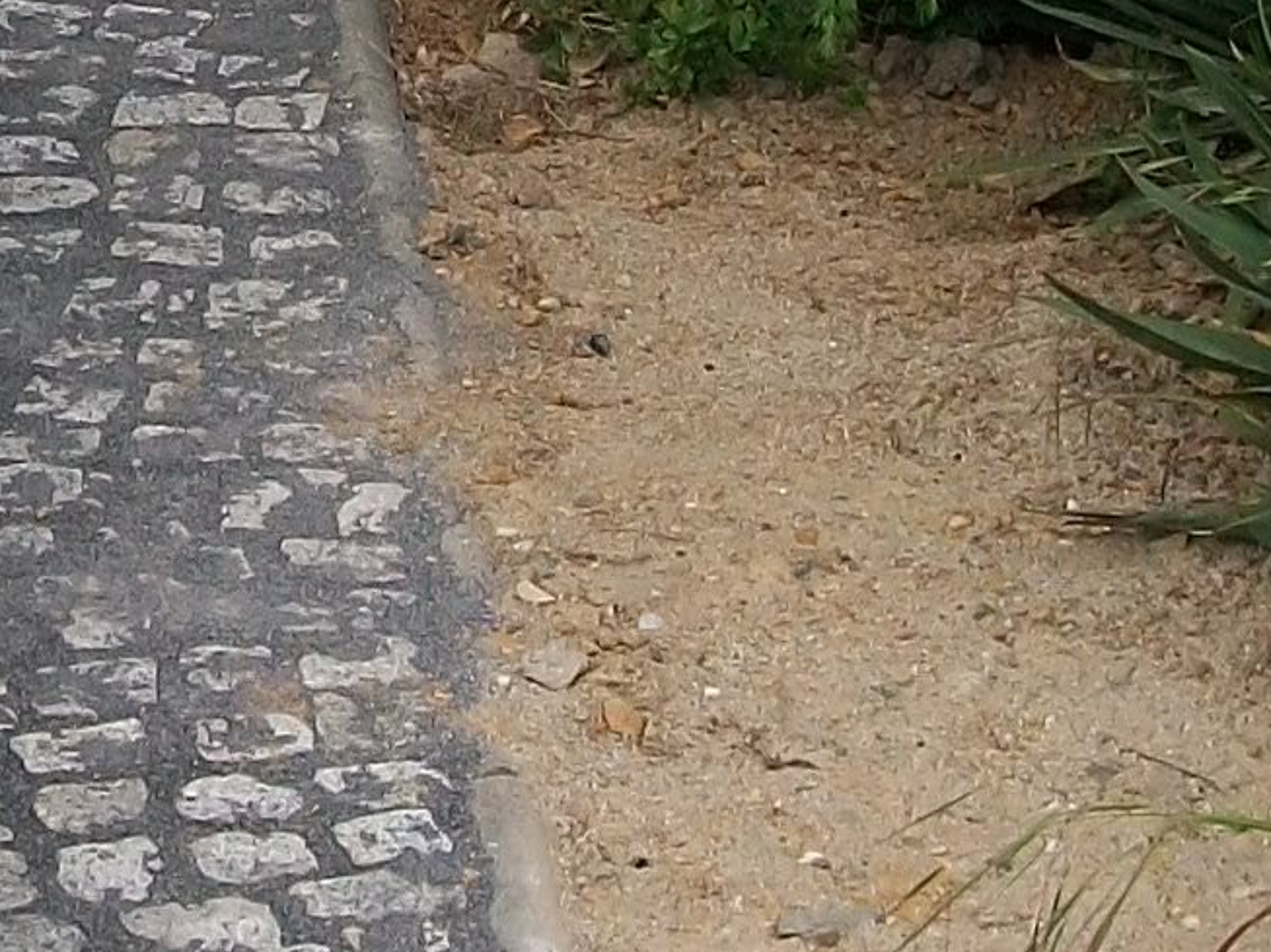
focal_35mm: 143
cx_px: -331
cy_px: -55
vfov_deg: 10.3
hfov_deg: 13.4
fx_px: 5248
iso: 80
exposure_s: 1/320
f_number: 2.7
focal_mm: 6
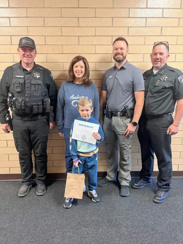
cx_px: 92
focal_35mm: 26
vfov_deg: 67.3
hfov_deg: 53.1
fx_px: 183
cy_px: 122
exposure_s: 1/60
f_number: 1.6
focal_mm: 5.96
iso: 400
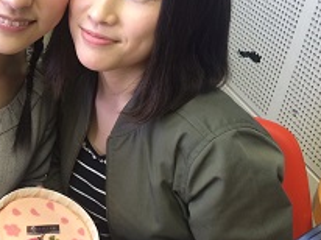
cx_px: 41
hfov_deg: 32.4
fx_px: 528
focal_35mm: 57
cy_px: 91
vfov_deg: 25.5
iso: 100
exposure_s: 1/33
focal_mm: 4.15
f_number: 2.2
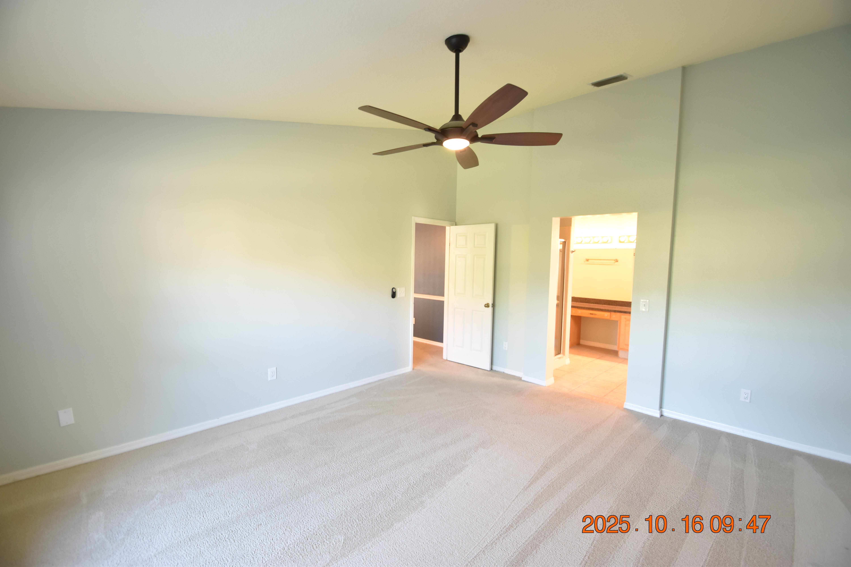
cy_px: 284
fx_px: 355
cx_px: 426
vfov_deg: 77.3
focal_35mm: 15
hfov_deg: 100.4
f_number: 3.5
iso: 800
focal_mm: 10
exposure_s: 1/20
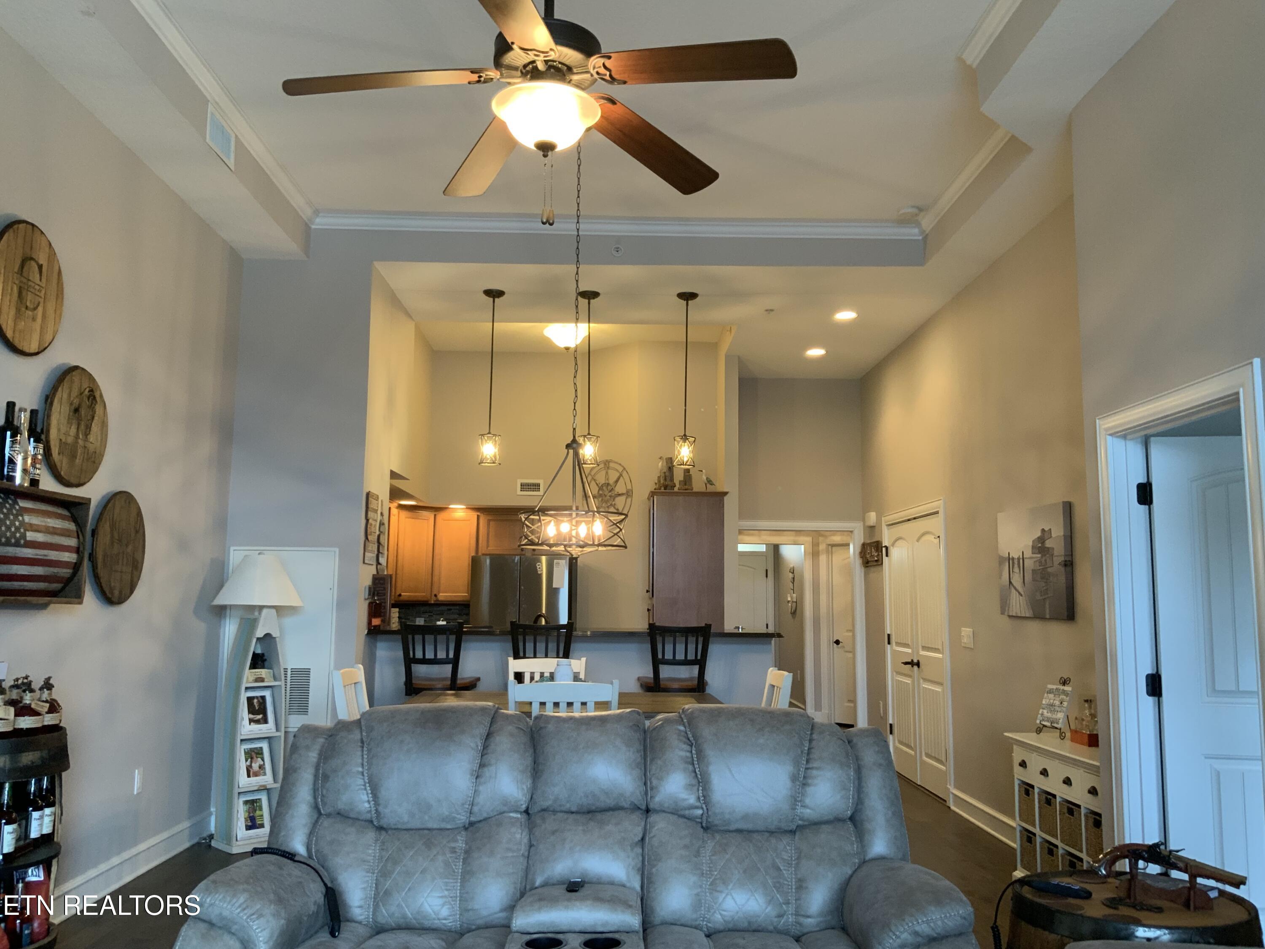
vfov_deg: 48.2
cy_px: 474
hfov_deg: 61.7
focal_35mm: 29
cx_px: 632
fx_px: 1060
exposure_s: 1/60
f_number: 1.8
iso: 160
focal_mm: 3
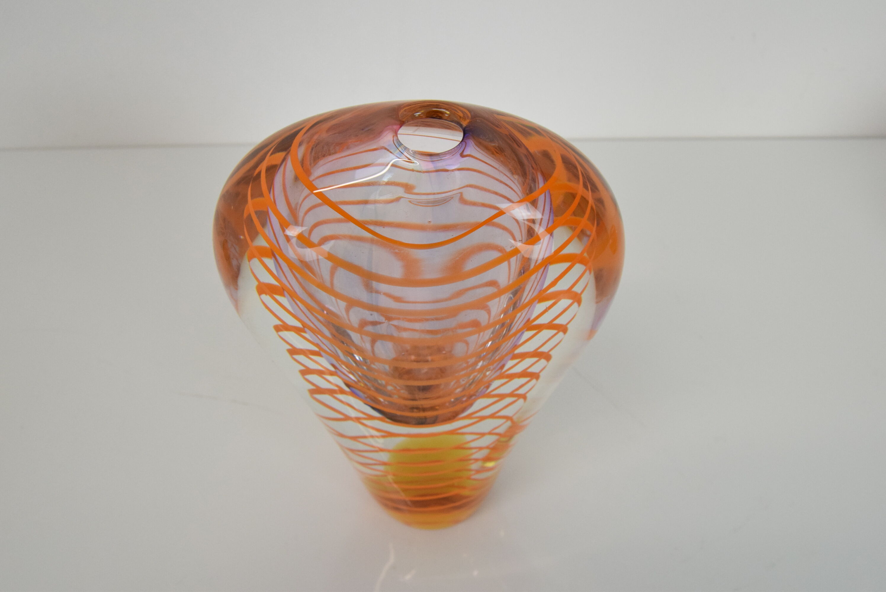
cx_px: 443
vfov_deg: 36.9
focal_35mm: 36
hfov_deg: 53.1
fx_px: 887
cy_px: 296
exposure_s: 1/250
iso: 1600
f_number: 8
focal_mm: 24
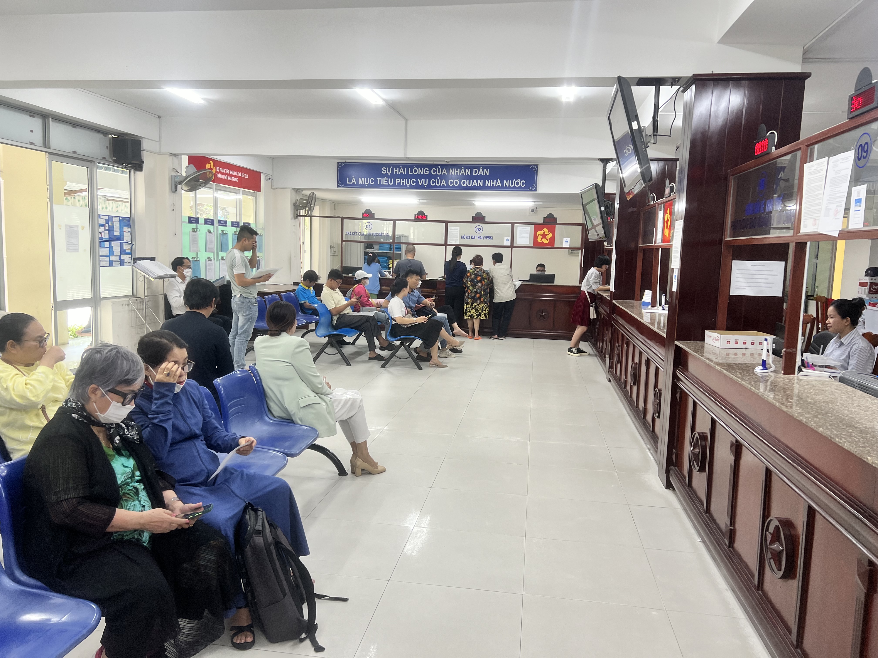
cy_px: 329
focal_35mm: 26
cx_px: 439
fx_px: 659
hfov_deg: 67.3
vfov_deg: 53.1
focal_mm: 5.7
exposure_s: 1/100
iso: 125
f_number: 1.5
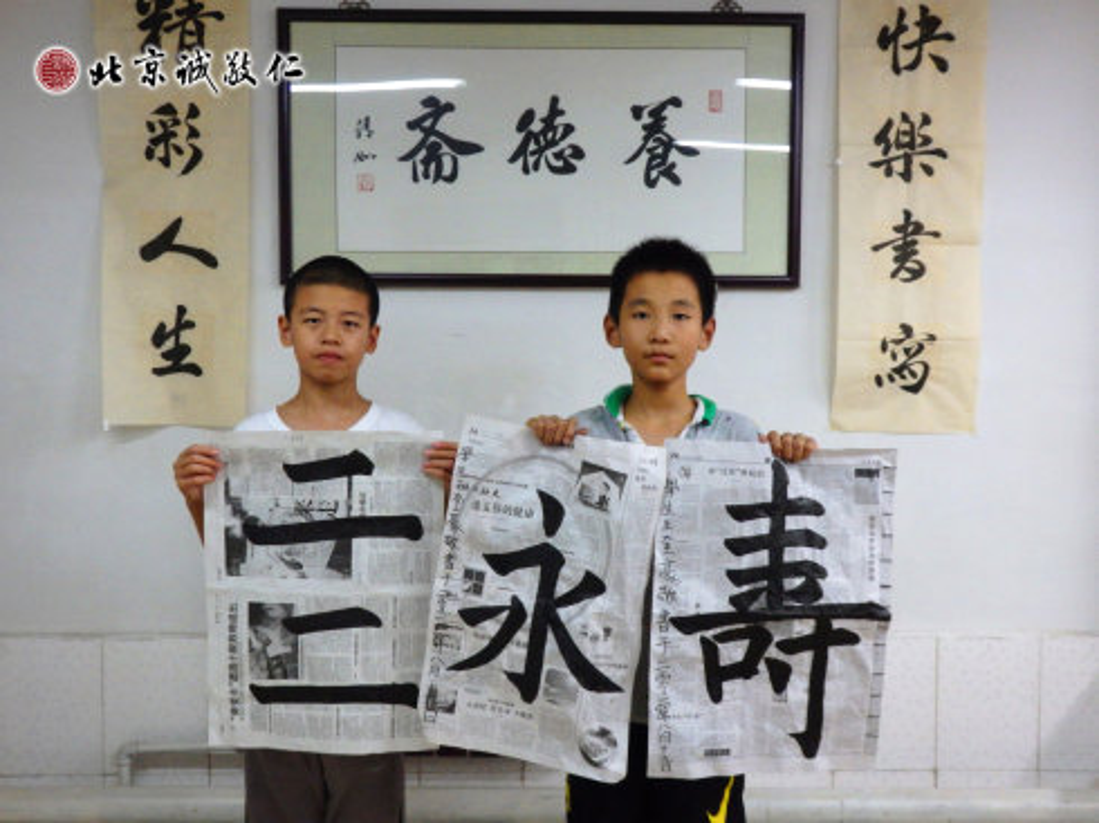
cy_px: 412
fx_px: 1174
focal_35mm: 37
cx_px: 550
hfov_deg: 50.2
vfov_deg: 38.6
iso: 500
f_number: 3.6
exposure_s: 1/60
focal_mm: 6.6
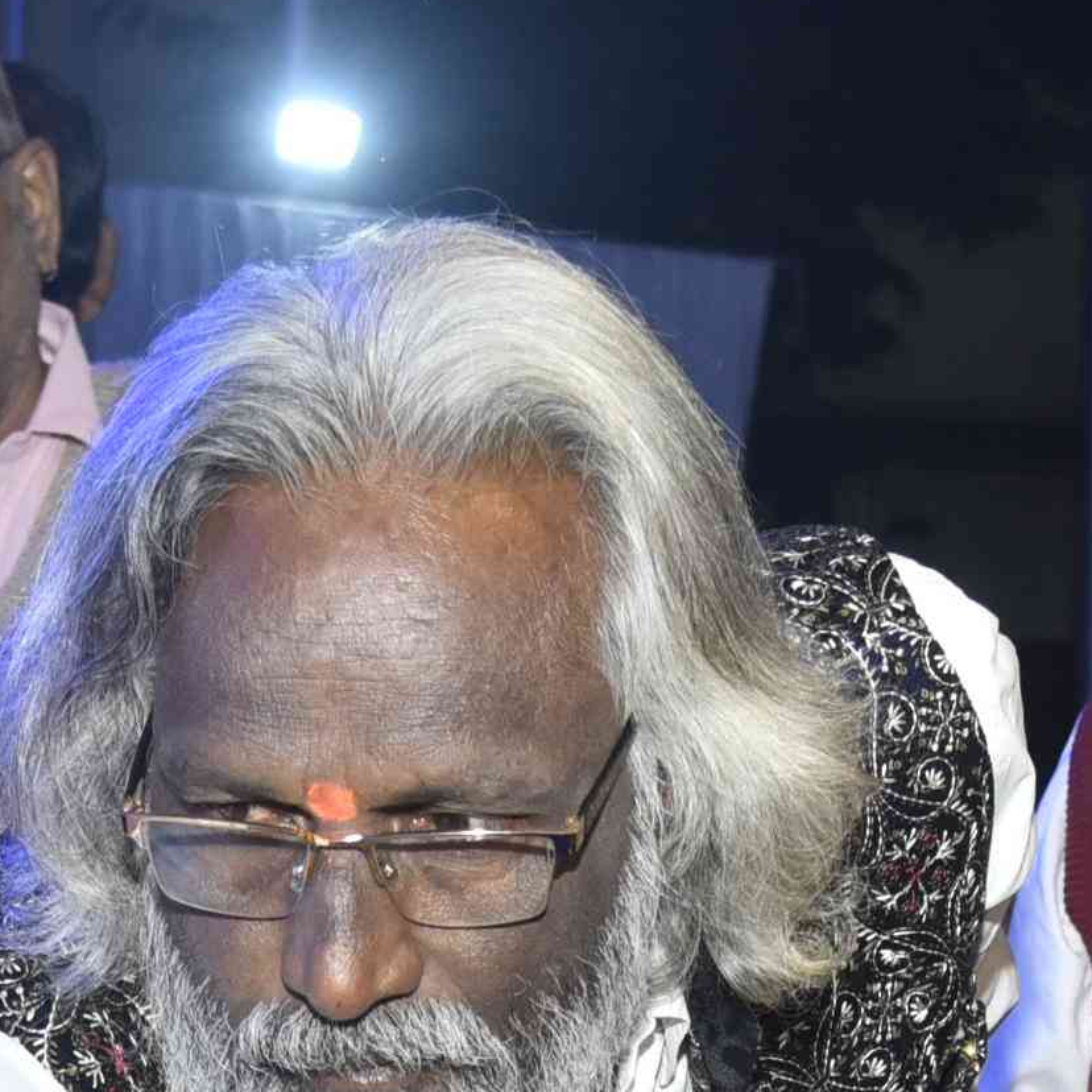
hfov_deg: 12.6
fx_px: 4961
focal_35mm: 139
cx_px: 546
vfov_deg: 12.0
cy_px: 1609
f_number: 5
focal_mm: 30
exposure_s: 1/160
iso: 500
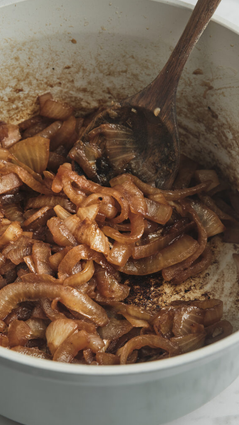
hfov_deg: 10.9
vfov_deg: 19.3
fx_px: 1250
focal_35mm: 111
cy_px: 212
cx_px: 98
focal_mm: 70
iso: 160
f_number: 8
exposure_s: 1/250
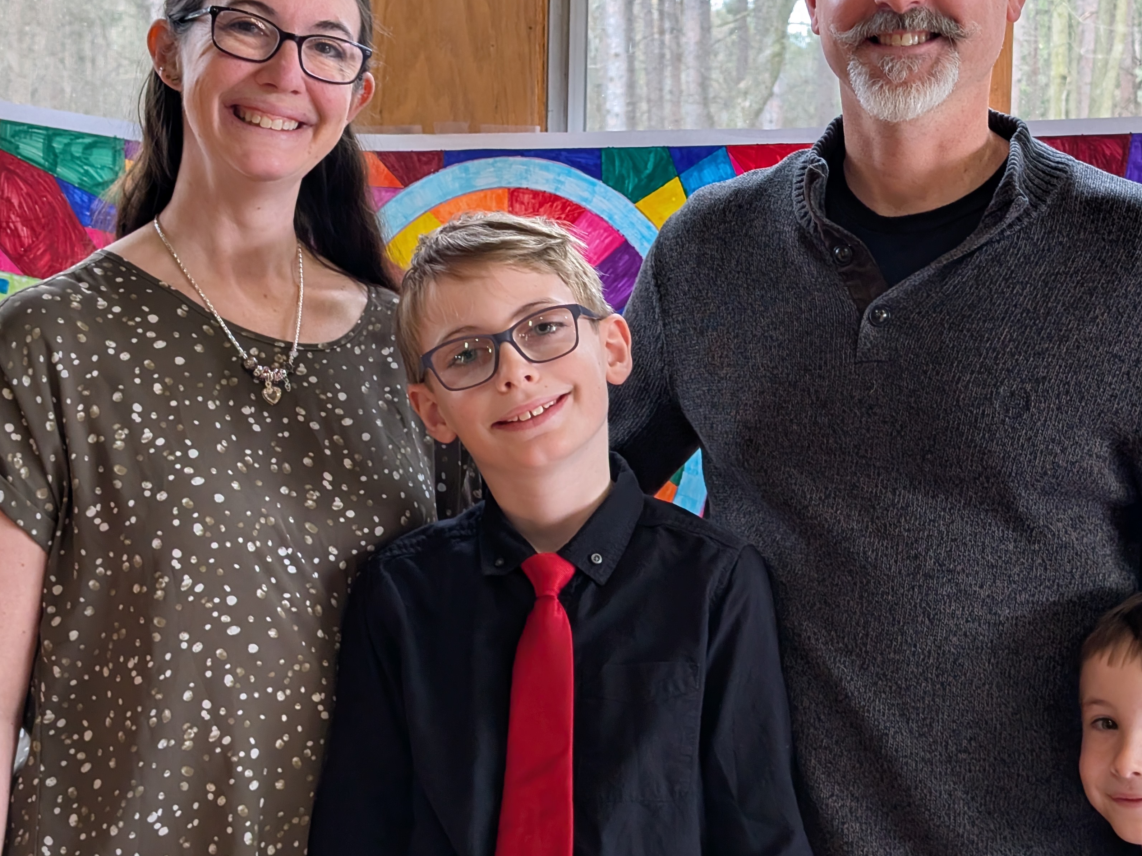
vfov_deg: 23.3
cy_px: 360
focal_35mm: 63
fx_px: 2078
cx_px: 704
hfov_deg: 30.6
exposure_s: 1/50.8
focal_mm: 6.9
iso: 116
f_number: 1.68
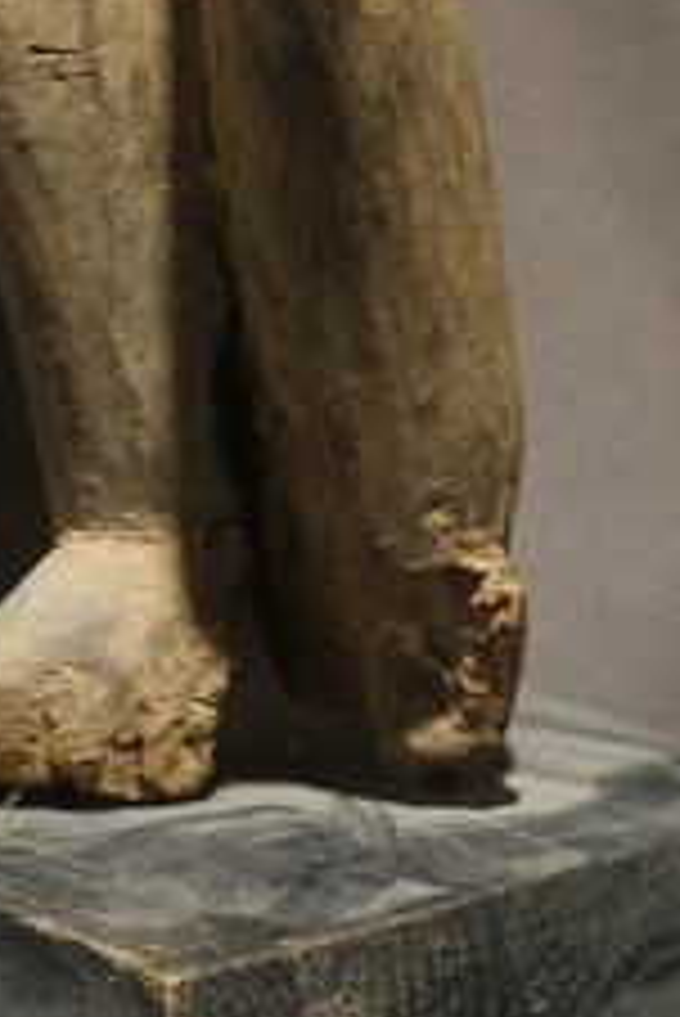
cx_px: -61
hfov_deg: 6.0
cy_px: -1485
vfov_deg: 8.2
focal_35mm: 228
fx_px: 6450
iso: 800
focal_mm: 27
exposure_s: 1/34
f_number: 4.5
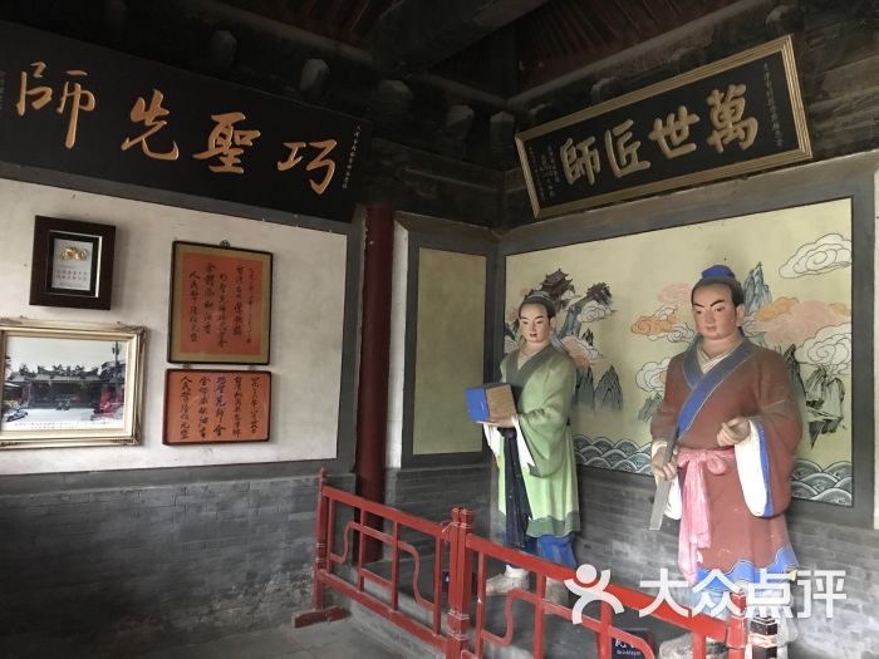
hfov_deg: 63.4
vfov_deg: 49.7
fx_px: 711
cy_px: 330
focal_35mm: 28
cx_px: 440
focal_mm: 3.99
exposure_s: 1/5
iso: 100
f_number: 1.8
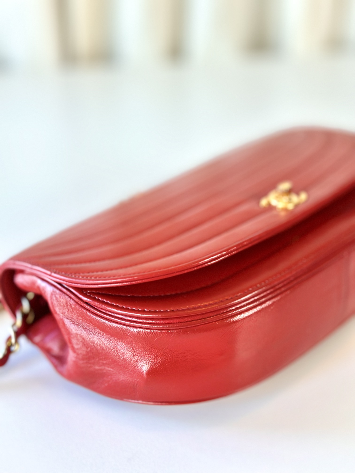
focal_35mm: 48
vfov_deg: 39.7
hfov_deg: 30.3
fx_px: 656
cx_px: 178
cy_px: 236
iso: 125
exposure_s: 1/50
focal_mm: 6.86
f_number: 1.78
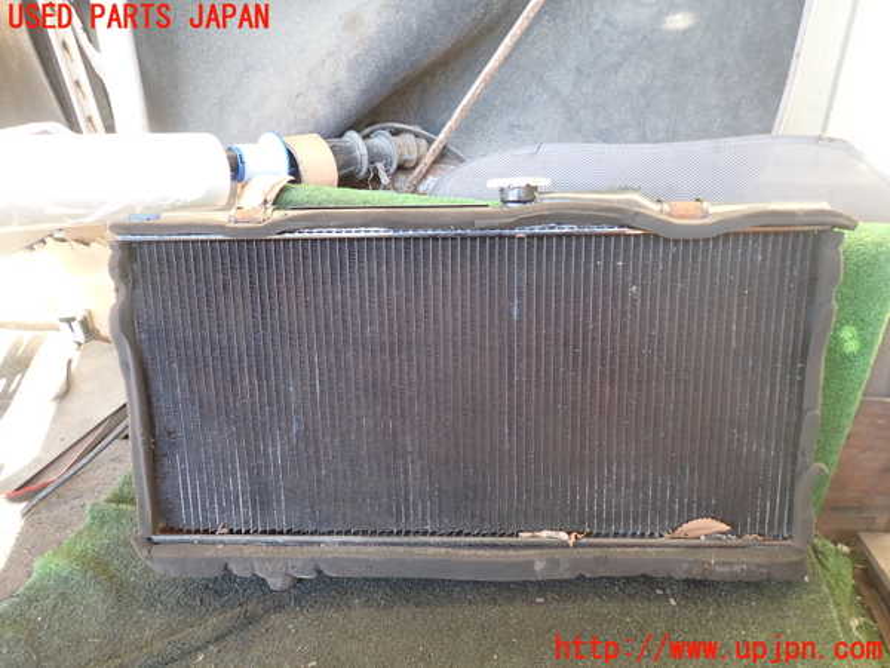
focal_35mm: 25
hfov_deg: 69.4
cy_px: 334
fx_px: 643
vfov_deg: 54.9
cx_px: 445
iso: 200
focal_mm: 4.5
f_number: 2
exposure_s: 1/50
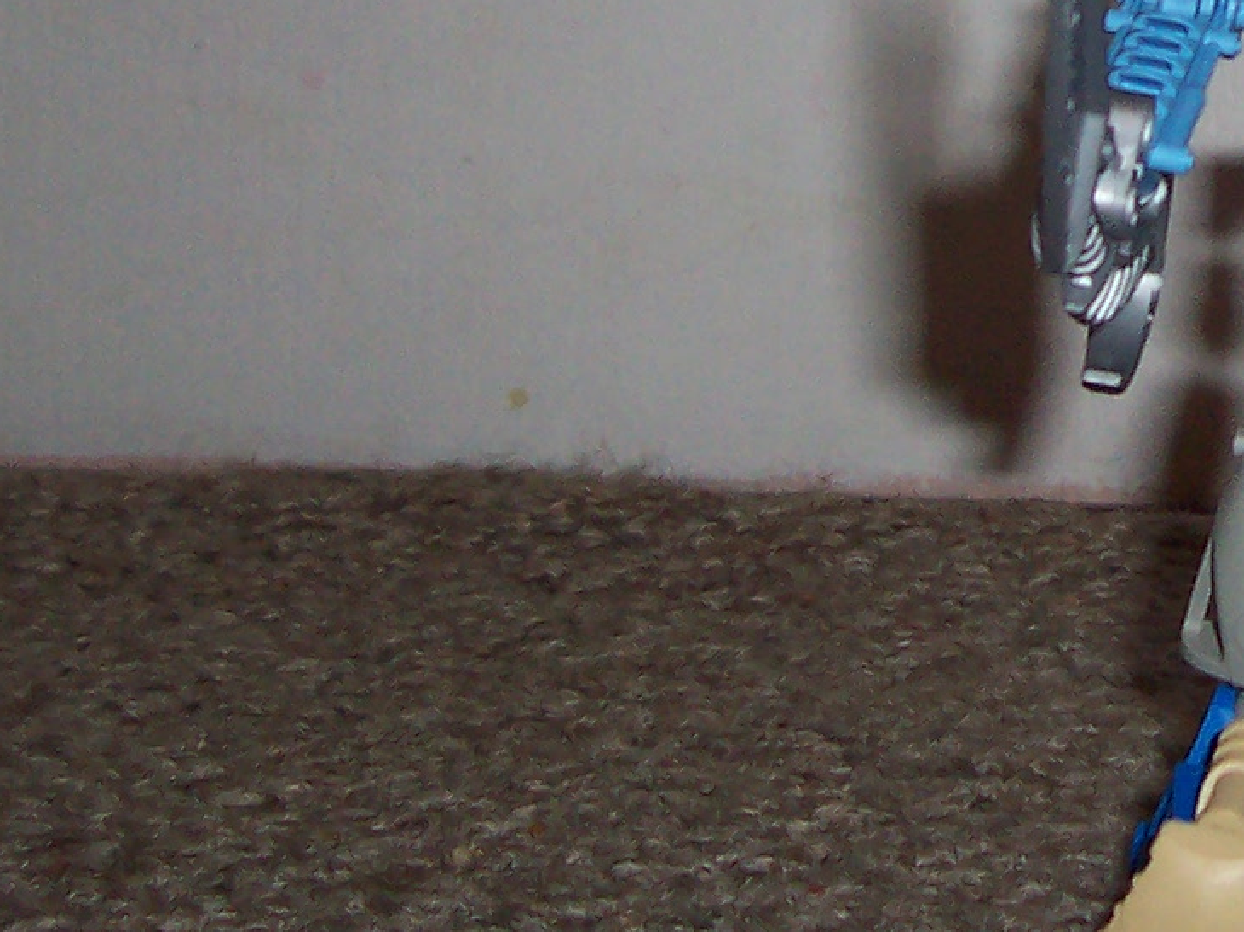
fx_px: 3700
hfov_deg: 18.0
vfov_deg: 14.1
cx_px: 1532
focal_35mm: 103
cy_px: -15
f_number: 2.8
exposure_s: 1/60
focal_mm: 5.6
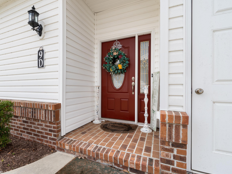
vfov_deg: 74.7
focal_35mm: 17
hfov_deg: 90.5
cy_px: 90
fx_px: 114
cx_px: 101
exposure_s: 1/125
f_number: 5.6
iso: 100
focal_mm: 10
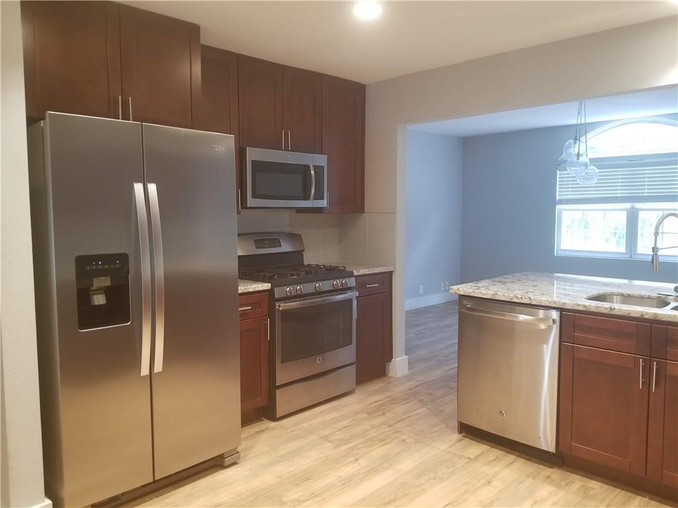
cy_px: 254
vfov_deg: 53.1
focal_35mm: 26
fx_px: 509
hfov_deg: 67.3
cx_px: 339
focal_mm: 4.25
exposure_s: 1/30
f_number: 1.7
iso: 250
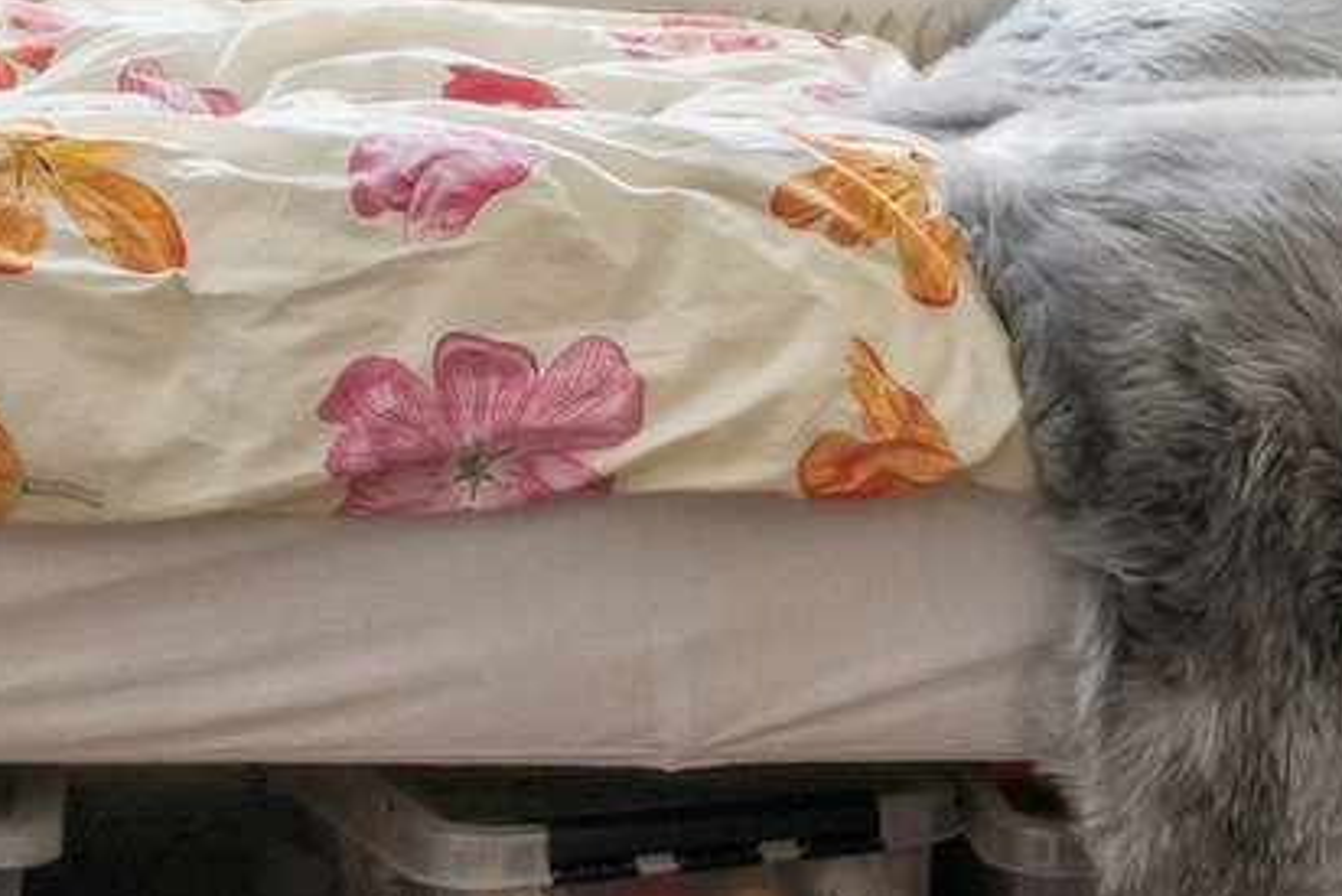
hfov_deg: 15.0
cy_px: -414
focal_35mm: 136
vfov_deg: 9.8
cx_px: 541
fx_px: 5088
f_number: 7.1
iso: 250
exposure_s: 1/1.25
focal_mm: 12.5
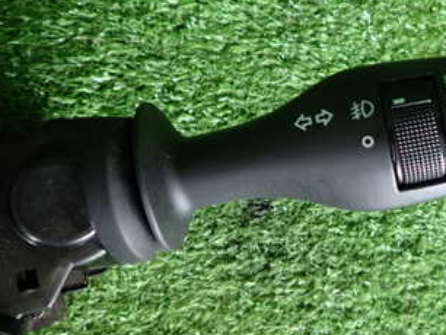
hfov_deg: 37.1
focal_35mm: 49
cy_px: 134
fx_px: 632
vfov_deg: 29.6
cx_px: 375
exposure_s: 1/30
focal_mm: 4.5
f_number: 2
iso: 250
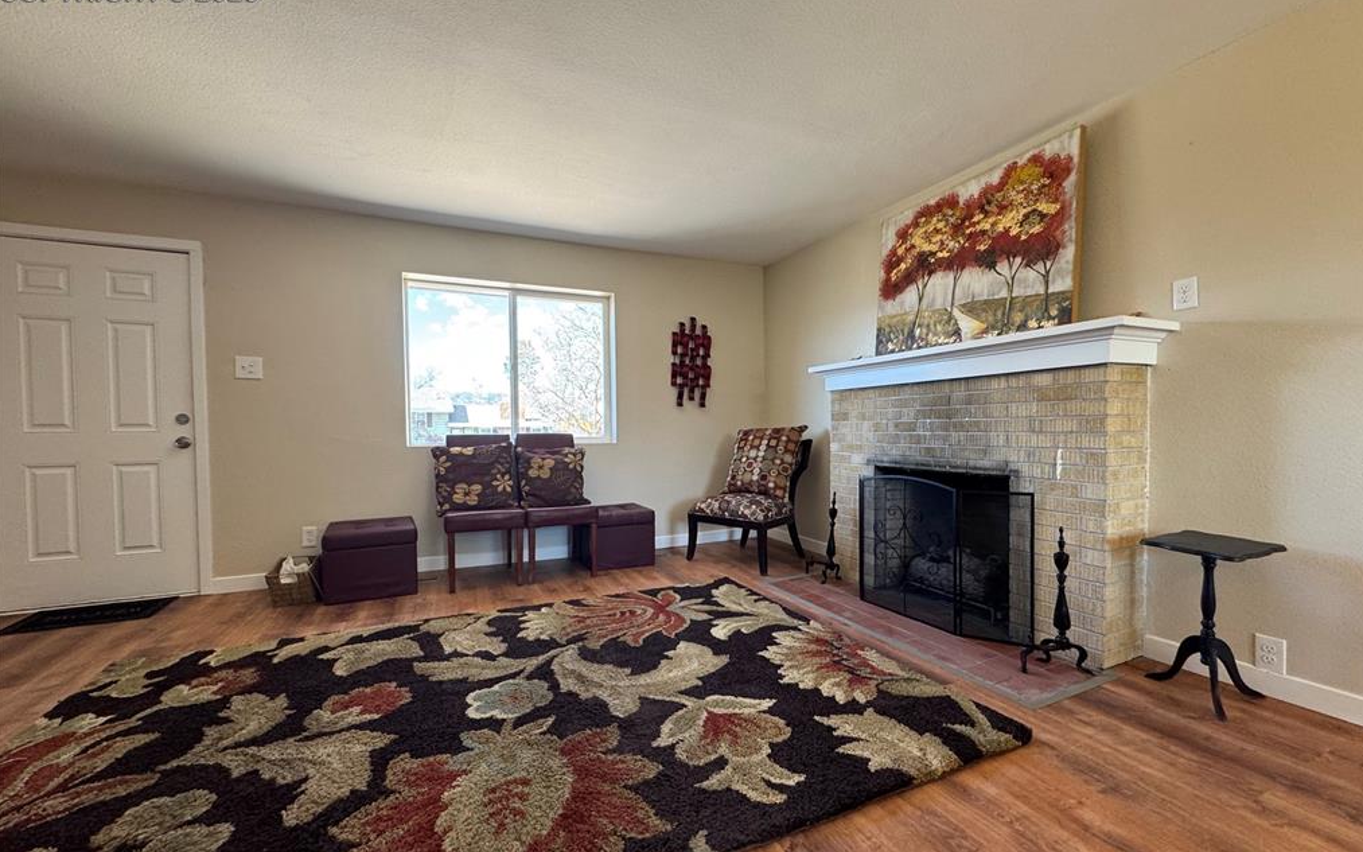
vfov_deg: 74.7
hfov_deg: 101.5
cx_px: 684
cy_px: 443
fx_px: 557
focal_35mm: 15
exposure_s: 1/120
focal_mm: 2.22
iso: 160
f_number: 2.2
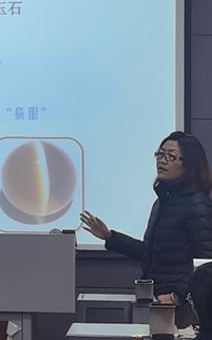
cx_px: -46
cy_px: 110
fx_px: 1388
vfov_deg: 13.9
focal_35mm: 150
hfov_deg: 8.6
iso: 50
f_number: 1.9
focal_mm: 6.71
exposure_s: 1/165
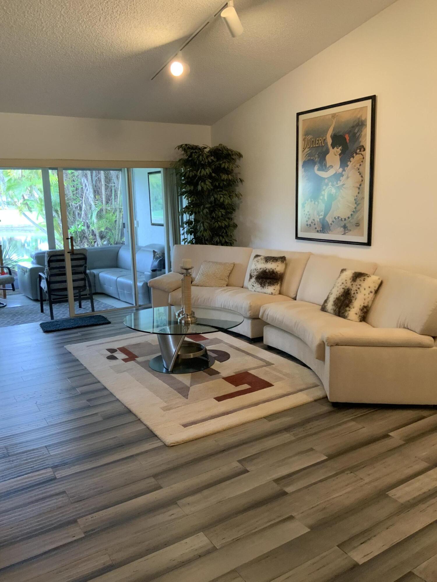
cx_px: 218
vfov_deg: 61.7
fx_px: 488
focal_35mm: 29
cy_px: 291
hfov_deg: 48.2
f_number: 1.8
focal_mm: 3
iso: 160
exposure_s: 1/60
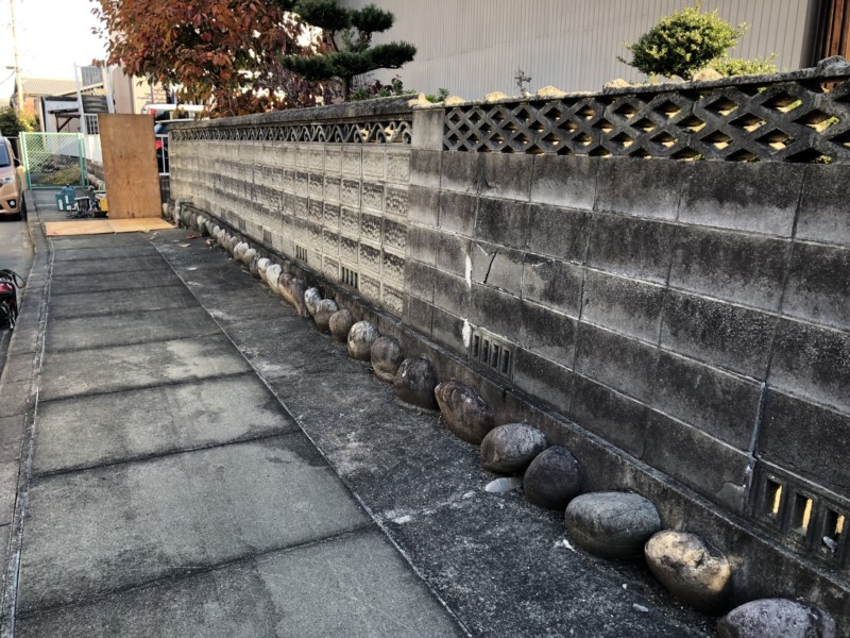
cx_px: 425
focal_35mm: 28
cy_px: 319
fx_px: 688
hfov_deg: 63.4
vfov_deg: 49.7
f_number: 1.8
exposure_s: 1/120
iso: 32
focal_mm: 3.99
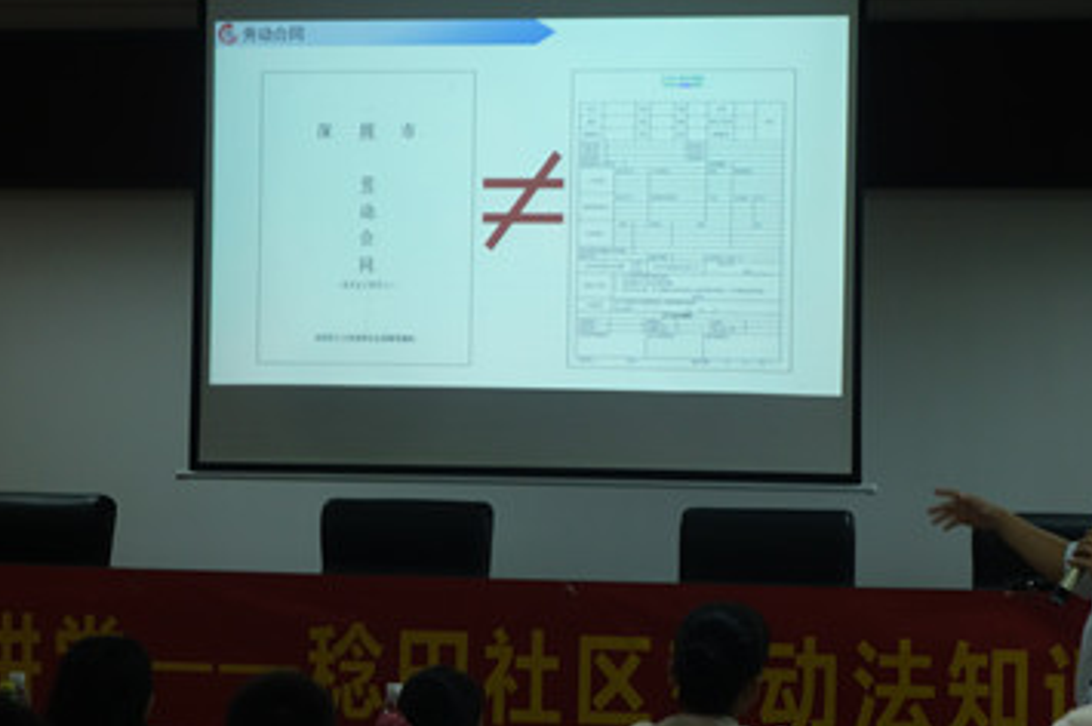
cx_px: 720
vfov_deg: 11.0
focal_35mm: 124
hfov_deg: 16.5
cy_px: 340
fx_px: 3758
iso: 500
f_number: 4.5
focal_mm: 32.85
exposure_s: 1/100
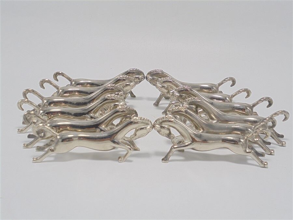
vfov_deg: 29.7
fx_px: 415
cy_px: 110
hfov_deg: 38.9
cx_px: 146
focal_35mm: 49
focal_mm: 8.9
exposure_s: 1/50
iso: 100
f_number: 4.8
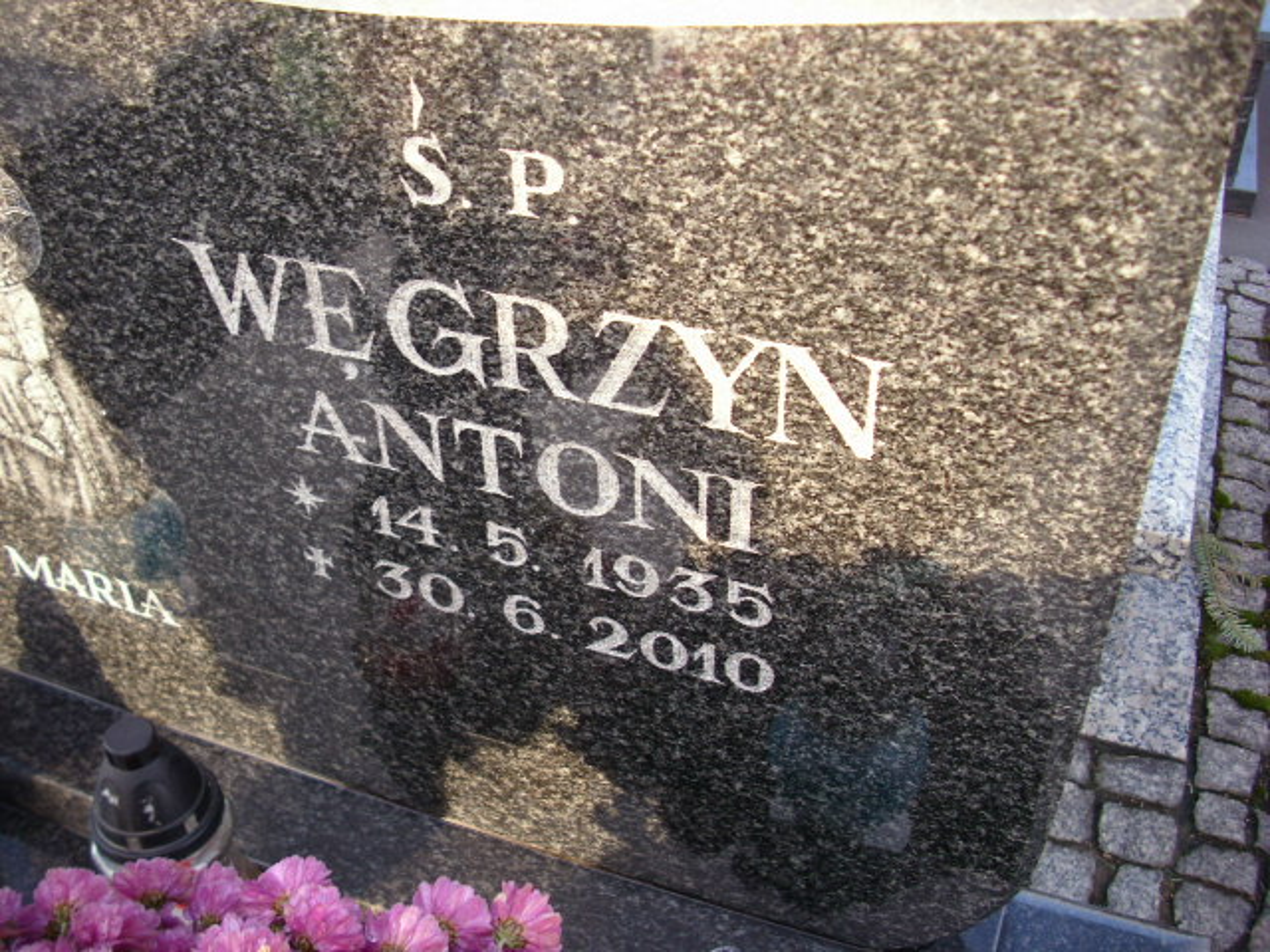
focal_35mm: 37
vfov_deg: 38.7
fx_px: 1357
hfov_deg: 50.1
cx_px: 635
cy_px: 476
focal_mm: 6.2
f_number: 2.8
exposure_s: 1/109
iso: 50
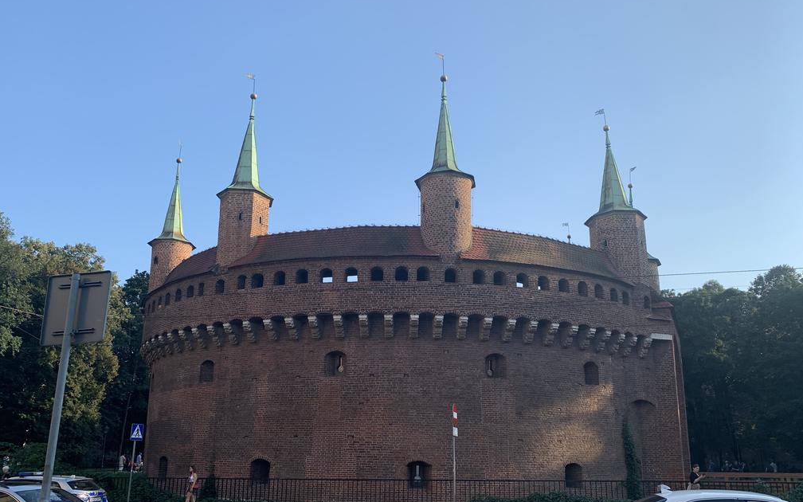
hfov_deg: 66.5
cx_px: 407
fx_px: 613
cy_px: 296
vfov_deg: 44.4
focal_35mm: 28
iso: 25
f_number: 1.8
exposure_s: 1/1065
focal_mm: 4.25
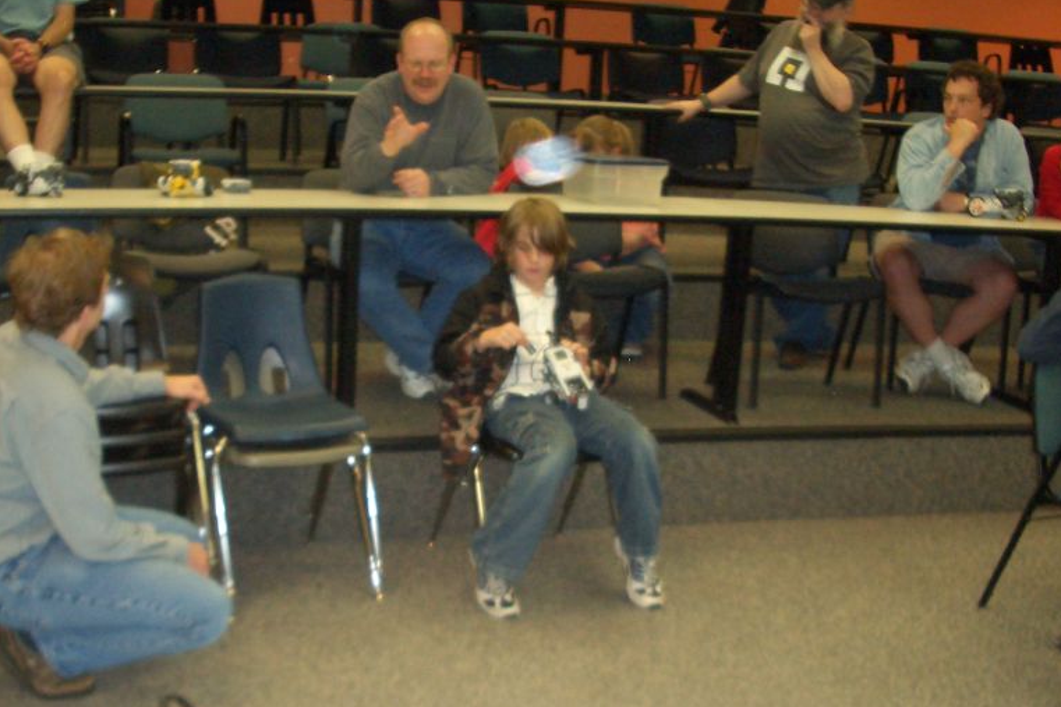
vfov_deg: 27.4
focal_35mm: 49
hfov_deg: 40.3
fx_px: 1444
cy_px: 453
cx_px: 488
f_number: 2.6
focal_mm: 5.8
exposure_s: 1/60
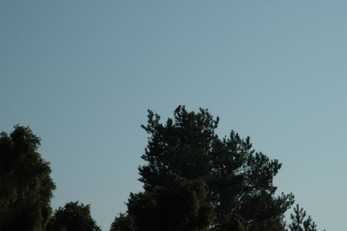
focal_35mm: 113
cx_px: 170
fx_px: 1089
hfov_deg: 18.1
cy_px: 112
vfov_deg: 12.1
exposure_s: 1/800
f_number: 14
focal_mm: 70
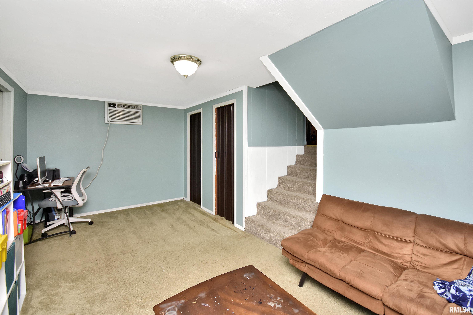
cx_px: 236
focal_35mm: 15
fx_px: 197
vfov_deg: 77.3
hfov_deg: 100.4
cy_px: 158
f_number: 4
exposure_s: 1/160
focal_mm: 10
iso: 500
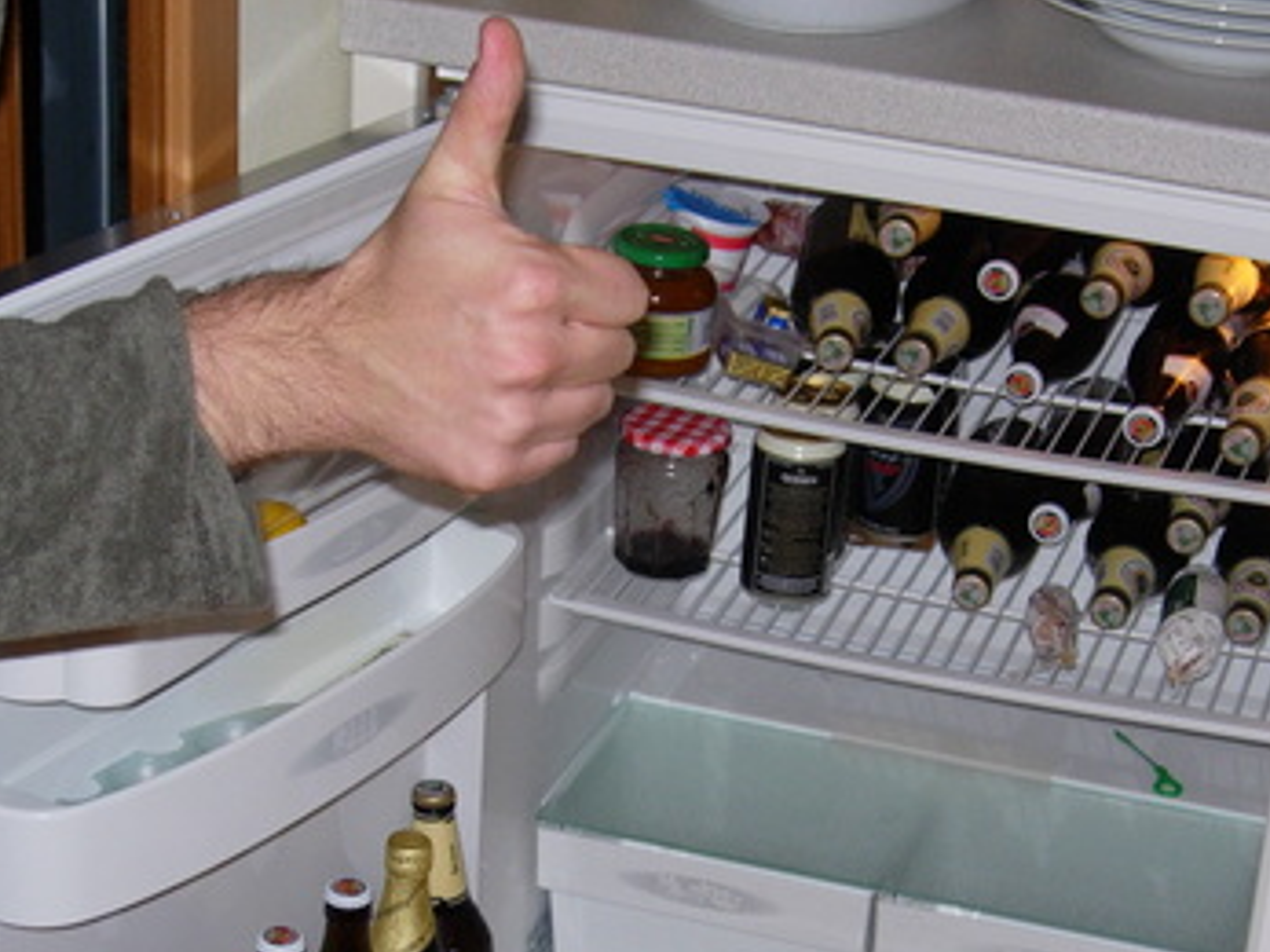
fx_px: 3448
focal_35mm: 94
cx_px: 699
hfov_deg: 20.9
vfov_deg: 15.6
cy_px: 780
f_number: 3.2
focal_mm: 10.6
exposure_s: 1/64
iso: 79
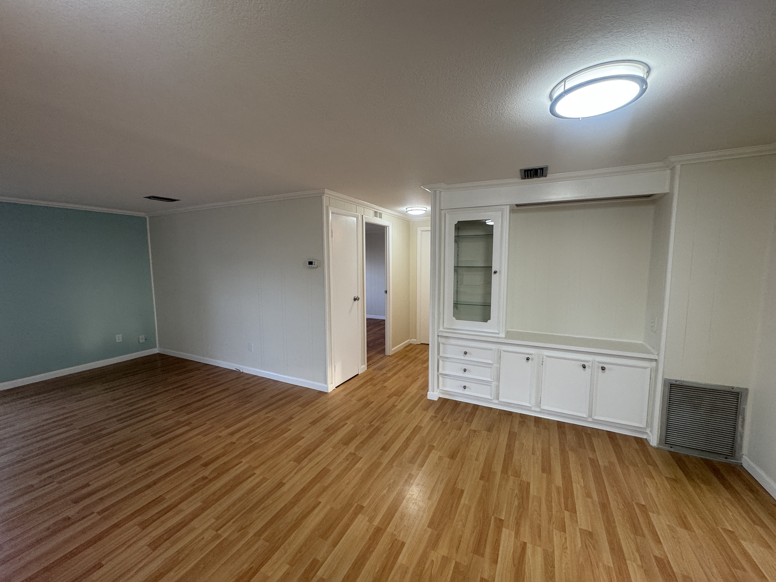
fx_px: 314
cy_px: 291
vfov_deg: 85.7
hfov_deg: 102.1
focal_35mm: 14
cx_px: 388
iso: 160
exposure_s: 1/120
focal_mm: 2.22
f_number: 2.2
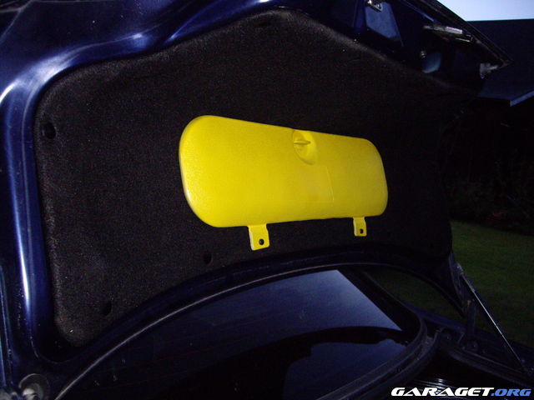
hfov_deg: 49.0
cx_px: 267
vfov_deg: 37.7
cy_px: 200
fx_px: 586
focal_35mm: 38
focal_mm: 6.2
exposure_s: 1/40
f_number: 2.7
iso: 400
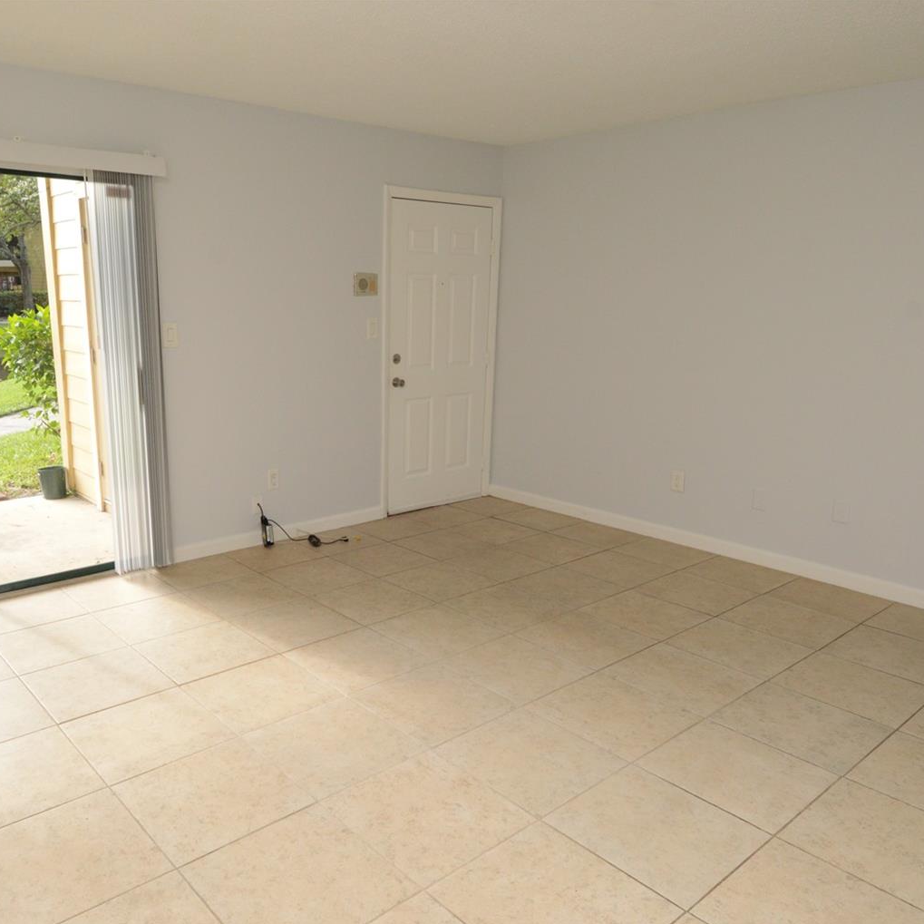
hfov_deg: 63.7
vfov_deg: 65.0
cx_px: 322
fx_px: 725
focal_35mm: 24
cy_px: 480
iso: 800
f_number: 9
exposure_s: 1/125
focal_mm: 12
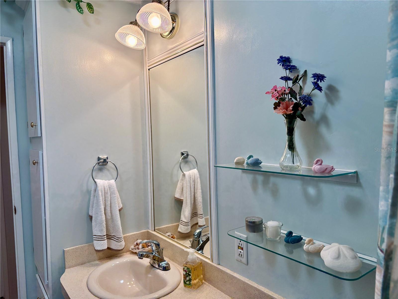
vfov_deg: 53.1
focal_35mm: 26
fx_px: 299
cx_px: 199
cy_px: 150
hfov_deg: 67.3
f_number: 1.6
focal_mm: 5.96
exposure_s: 1/209
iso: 64
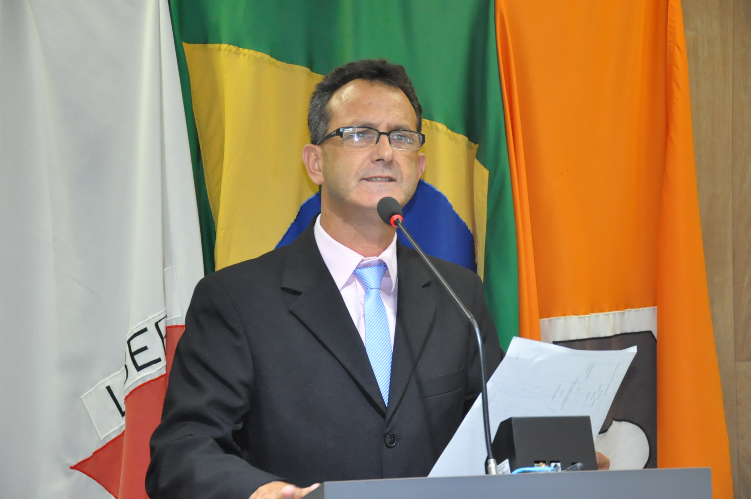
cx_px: 376
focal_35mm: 93
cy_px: 250
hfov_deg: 21.9
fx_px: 1938
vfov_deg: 14.7
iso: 2000
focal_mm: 62
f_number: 5.3
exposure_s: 1/80
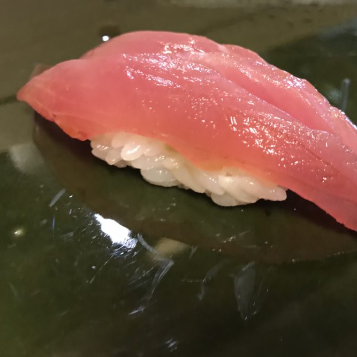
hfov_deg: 43.2
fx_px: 443
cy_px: 156
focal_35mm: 38
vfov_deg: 43.8
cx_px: 242
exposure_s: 1/7
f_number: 1.8
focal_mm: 3.99
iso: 100
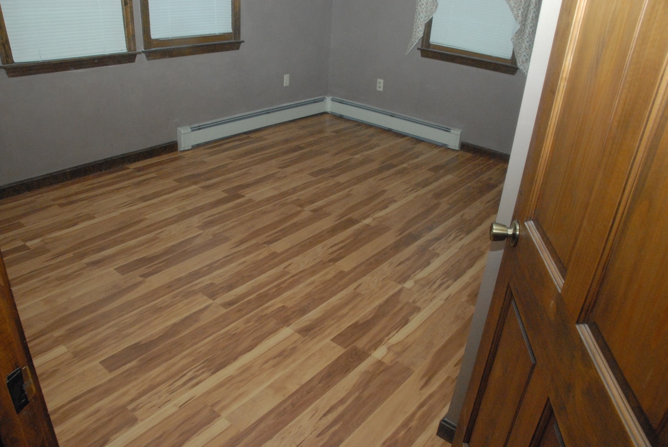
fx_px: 502
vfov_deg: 48.0
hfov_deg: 67.3
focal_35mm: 27
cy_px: 224
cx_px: 334
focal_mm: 18
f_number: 8
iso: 1600
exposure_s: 1/60
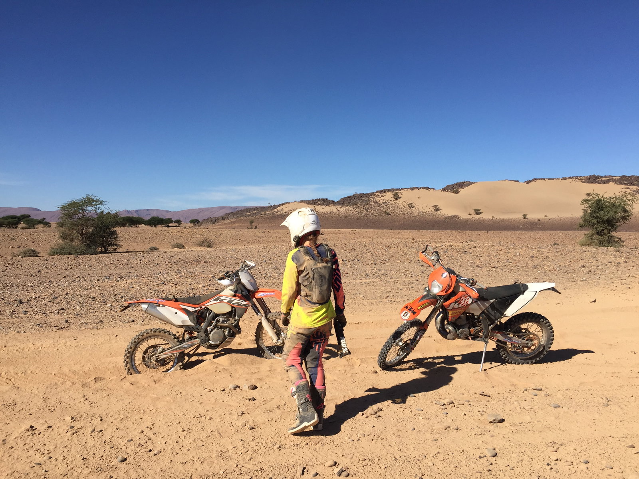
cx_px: 320
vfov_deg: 48.2
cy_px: 240
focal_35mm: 29
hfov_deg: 61.7
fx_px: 535
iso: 32
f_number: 2.2
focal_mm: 4.15
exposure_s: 1/3300
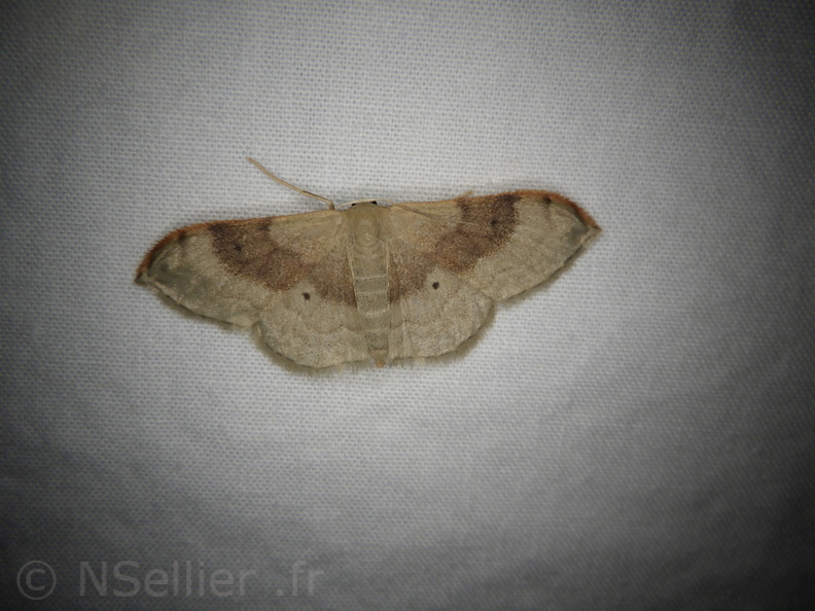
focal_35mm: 34
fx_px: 800
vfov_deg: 41.8
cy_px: 306
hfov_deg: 54.0
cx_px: 408
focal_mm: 6.1
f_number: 4.6
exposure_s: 1/320
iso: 125
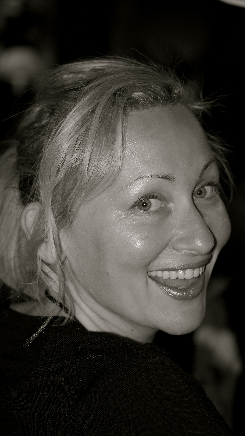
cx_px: 146
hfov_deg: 11.4
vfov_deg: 20.2
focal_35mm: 106
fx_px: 1224
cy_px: 234
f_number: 4.2
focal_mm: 62
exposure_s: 1/60
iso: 200
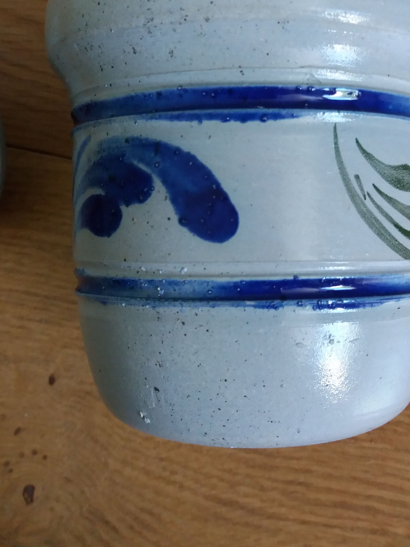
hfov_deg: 35.6
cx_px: 277
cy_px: 195
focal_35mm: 40
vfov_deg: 46.3
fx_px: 632
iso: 160
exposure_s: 1/25
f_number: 1.9
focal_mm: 3.7
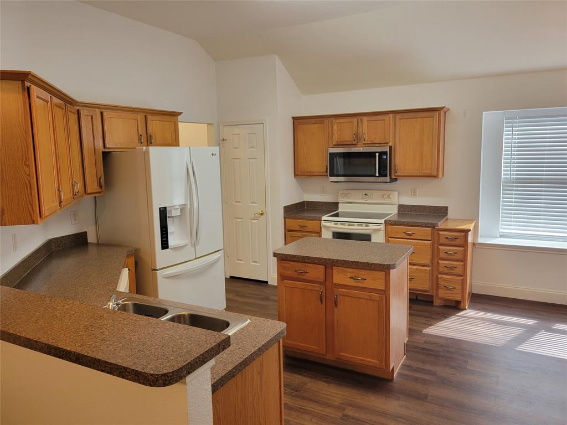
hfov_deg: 67.3
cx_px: 284
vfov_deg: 53.1
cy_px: 212
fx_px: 426
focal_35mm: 26
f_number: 1.8
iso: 160
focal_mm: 5.4
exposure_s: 1/60
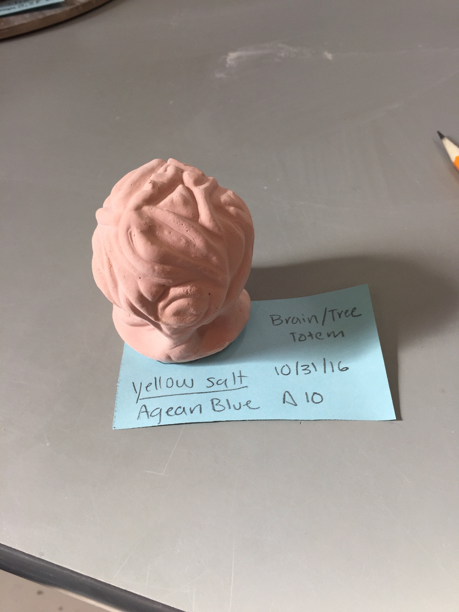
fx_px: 513
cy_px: 306
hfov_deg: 48.2
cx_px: 230
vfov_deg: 61.7
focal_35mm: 29
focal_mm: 4.15
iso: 32
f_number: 2.2
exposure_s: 1/120
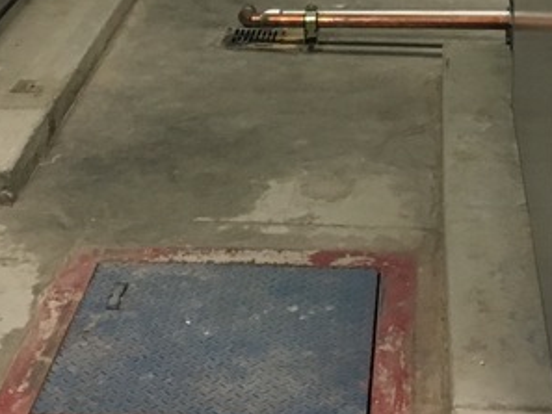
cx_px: 366
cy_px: -228
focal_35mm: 100
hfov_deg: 19.6
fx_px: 1595
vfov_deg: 13.8
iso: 200
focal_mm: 4.15
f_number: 2.2
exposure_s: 1/24
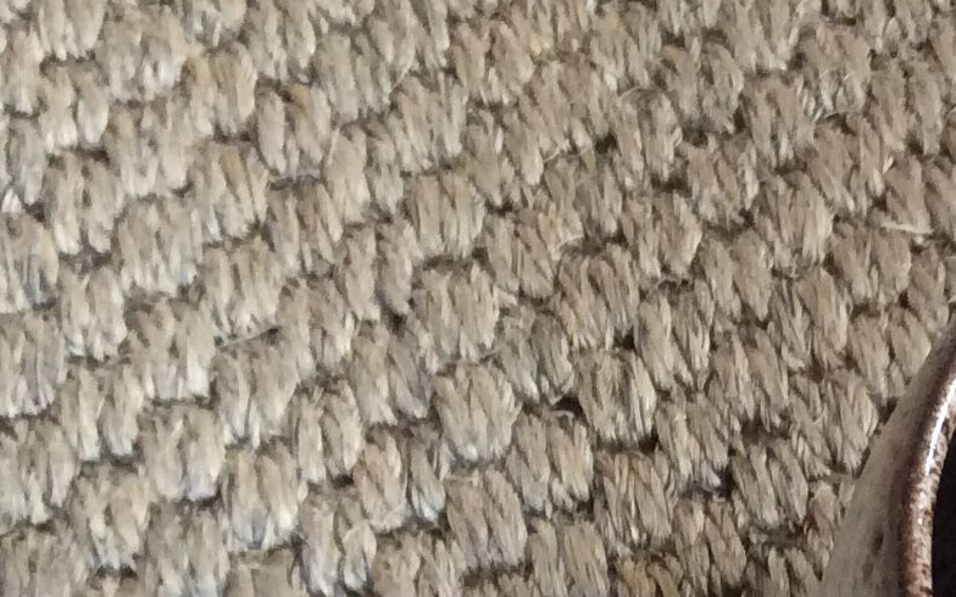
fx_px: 2918
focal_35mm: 112
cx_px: 1157
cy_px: 747
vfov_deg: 11.4
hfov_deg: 17.7
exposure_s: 1/25
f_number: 2.4
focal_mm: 3.3
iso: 125
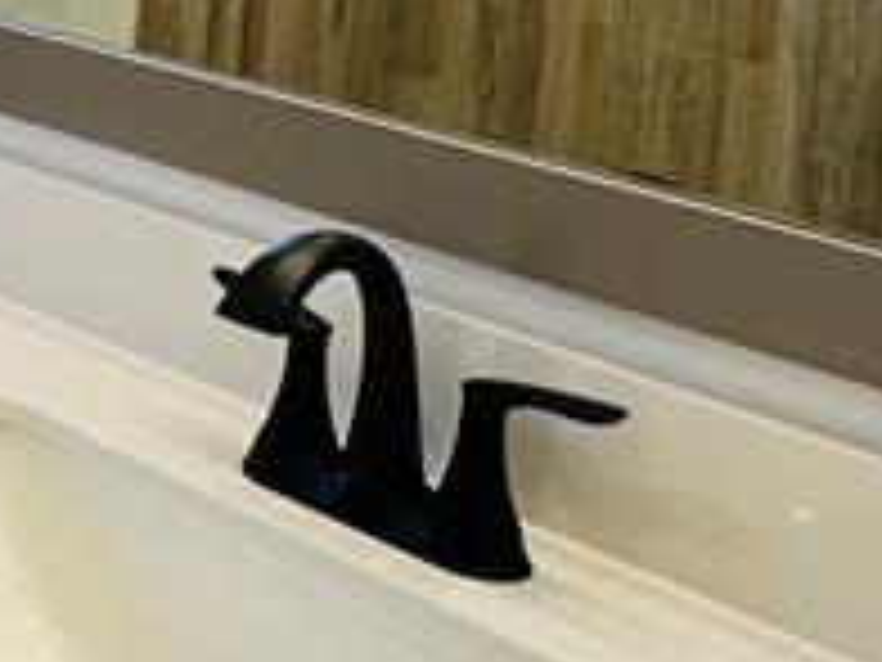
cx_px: -549
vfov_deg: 18.7
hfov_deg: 21.1
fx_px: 1860
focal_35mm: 73
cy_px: -194
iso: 100
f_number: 2.2
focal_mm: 2.22
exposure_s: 1/120
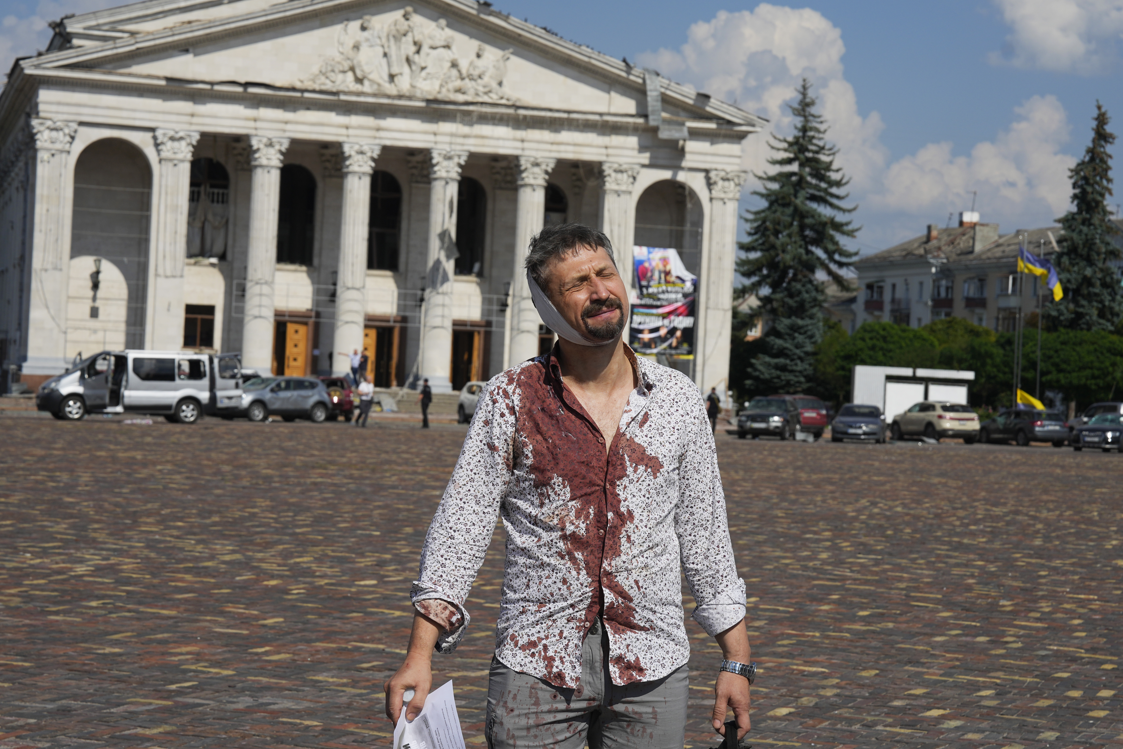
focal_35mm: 85
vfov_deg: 16.1
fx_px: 2651
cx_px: 583
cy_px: 353
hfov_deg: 23.9
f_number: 9
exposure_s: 1/1000
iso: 160
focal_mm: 70
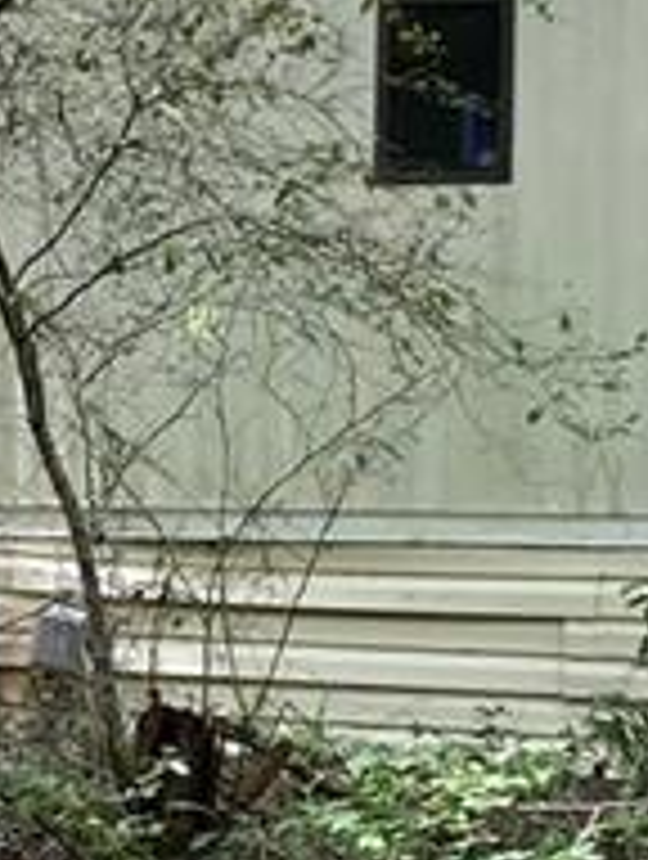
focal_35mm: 163
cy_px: 563
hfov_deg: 9.0
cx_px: -117
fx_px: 4055
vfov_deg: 12.1
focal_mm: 4.25
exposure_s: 1/180
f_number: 1.8
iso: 32
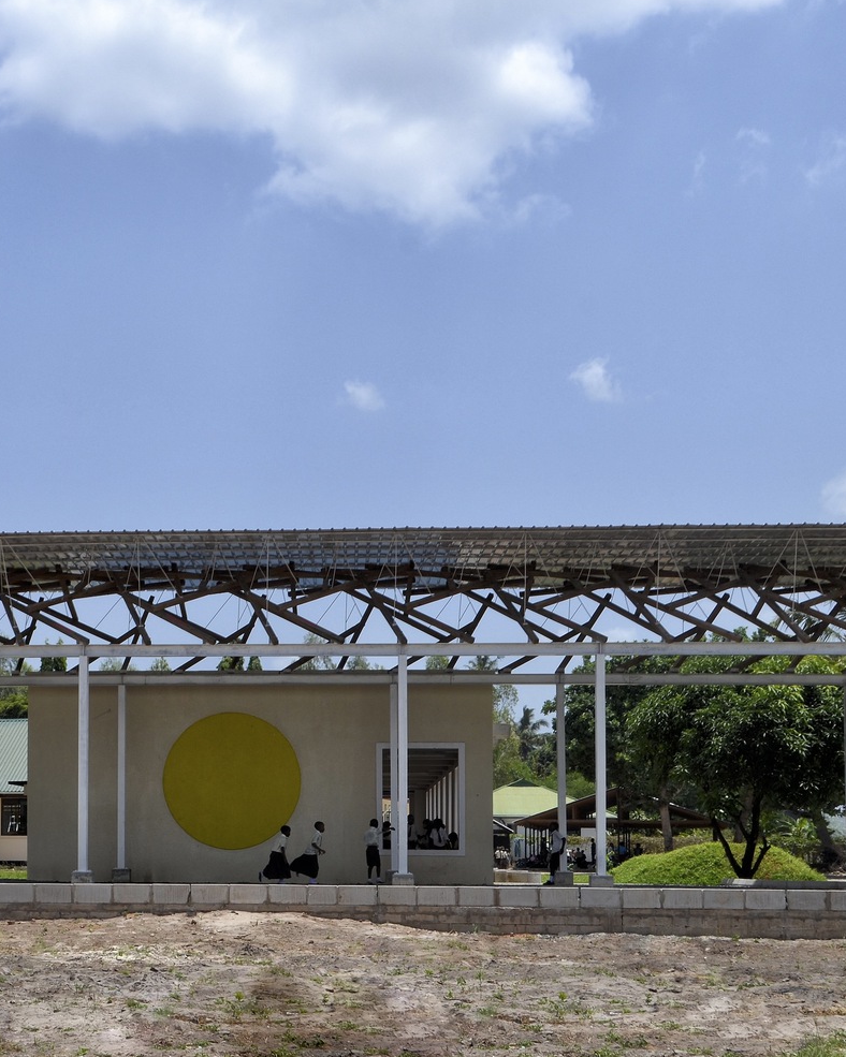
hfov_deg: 24.9
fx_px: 1878
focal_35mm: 60
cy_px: 531
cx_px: 162
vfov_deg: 31.5
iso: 100
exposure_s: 1/160
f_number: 11
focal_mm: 28
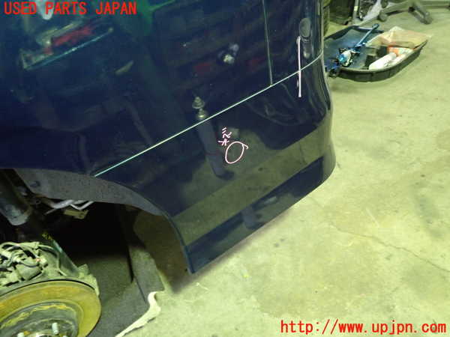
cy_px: 168
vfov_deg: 54.9
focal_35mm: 25
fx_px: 325
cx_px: 225
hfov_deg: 69.4
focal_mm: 4.5
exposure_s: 1/25
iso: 800
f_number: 2
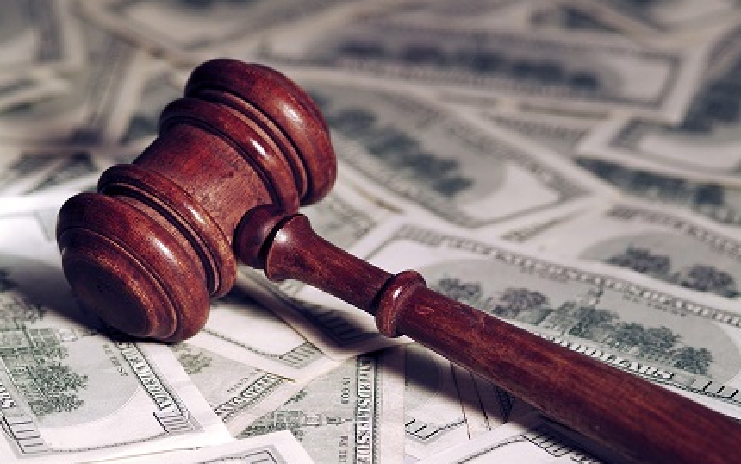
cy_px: 237
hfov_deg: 13.0
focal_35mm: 162
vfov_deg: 8.1
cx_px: 370
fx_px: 3263
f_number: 4.8
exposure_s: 1/20
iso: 200
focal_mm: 105
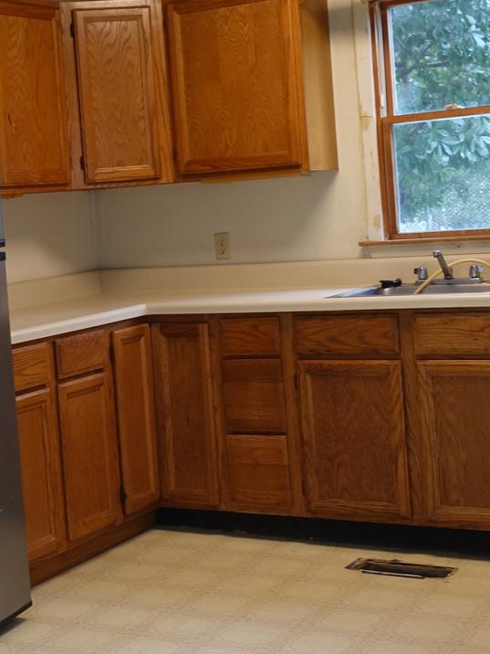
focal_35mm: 66
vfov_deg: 29.3
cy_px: 262
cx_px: 73
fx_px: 1246
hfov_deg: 21.9
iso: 200
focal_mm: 8.8
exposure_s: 1/30
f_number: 3.2
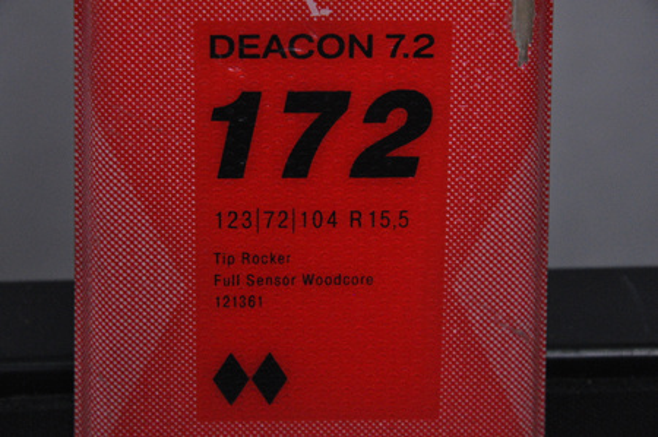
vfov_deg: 8.7
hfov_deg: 13.1
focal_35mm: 158
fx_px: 2876
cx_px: 329
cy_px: 218
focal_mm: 105
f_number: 9.5
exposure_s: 1/125
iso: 3200
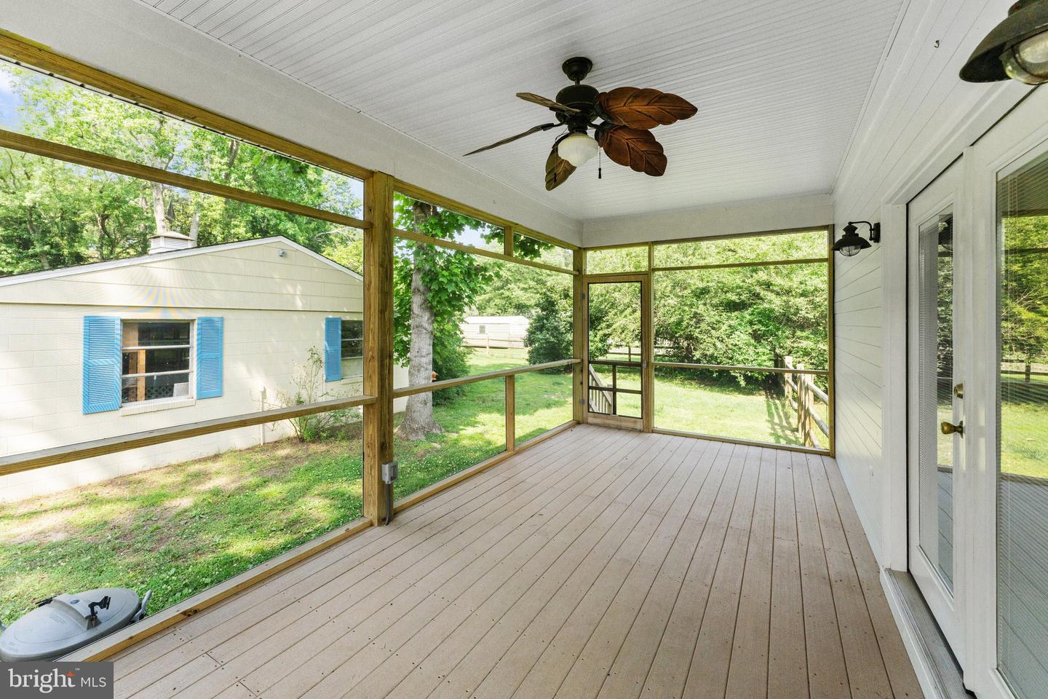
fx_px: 408
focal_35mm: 14
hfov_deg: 104.3
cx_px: 524
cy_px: 350
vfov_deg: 81.2
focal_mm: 14
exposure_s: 1/500
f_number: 8
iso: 1000
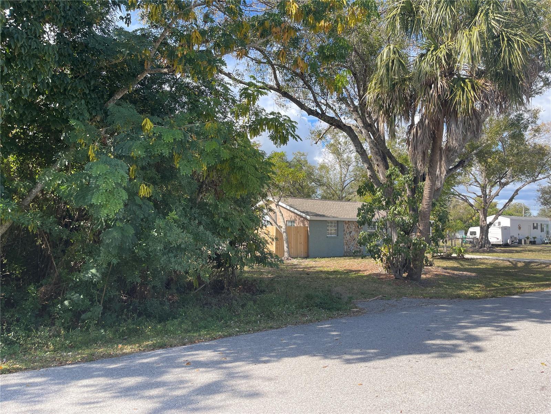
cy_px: 207
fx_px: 398
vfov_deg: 54.9
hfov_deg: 69.4
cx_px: 276
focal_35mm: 25
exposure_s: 1/1119
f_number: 1.6
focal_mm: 5.1
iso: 32
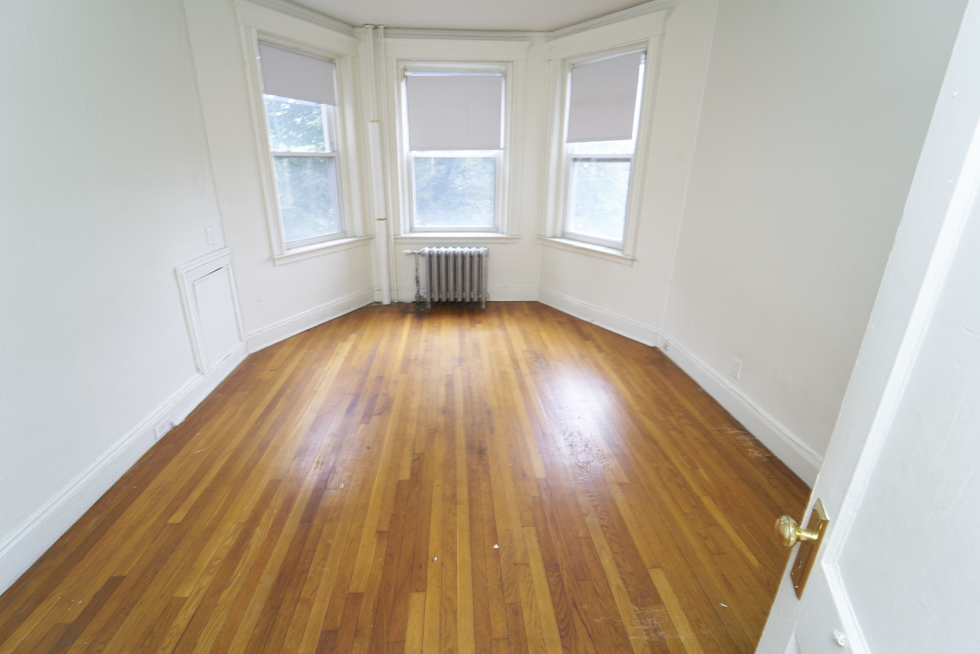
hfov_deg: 100.4
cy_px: 316
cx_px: 475
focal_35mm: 15
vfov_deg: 77.3
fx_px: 408
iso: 250
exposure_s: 1/6
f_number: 8
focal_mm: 14
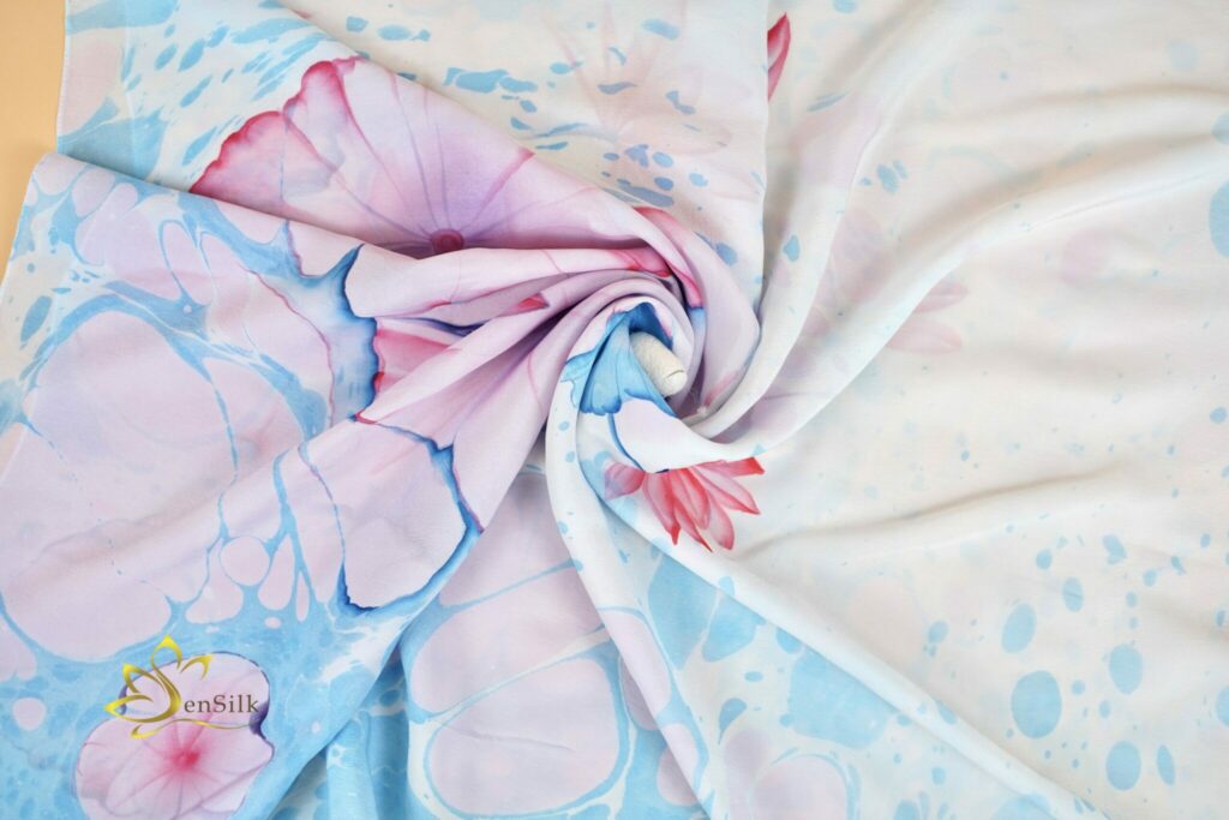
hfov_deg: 55.8
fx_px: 1161
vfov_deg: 38.9
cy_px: 410
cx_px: 614
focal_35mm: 34
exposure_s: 1/400
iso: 400
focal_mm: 34
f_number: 4
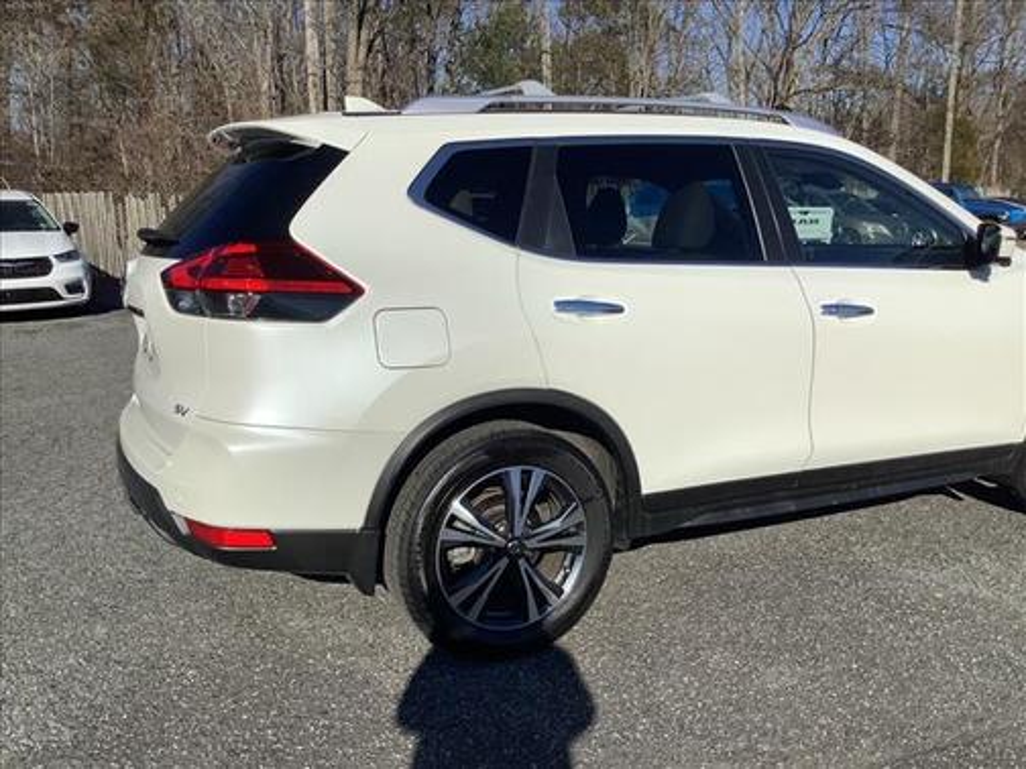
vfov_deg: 45.4
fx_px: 919
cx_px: 513
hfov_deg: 58.4
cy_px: 384
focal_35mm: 31
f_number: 2.4
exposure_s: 1/3401
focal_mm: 3.3
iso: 25
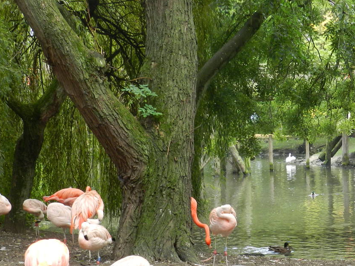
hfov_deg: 22.1
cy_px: 237
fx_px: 902
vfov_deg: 16.6
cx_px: 262
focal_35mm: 88
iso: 160
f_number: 4.2
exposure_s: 1/40
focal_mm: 8.1
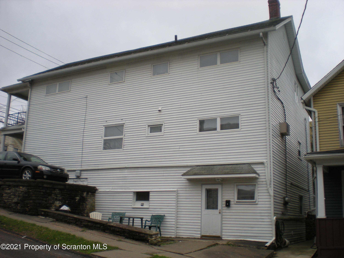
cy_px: 129
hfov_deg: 49.0
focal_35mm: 38
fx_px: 378
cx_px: 172
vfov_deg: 37.7
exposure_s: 1/202
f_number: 3.1
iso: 64
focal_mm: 6.3
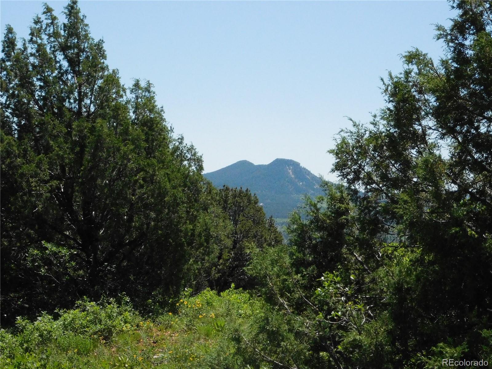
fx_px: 1407
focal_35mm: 99
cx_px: 246
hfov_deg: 19.8
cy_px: 184
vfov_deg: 14.9
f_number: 9.2
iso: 800
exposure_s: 1/1250
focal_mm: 17.6
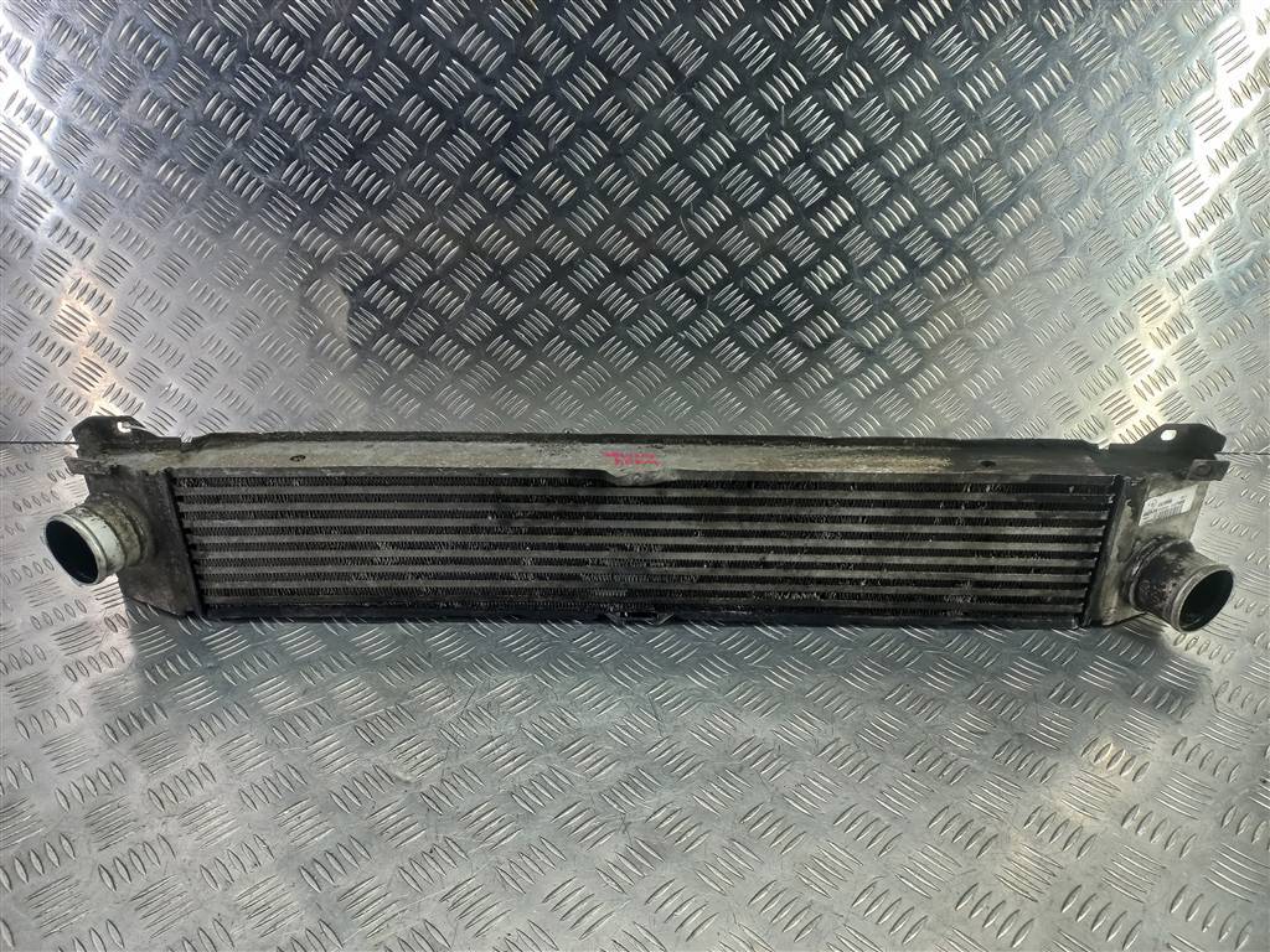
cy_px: 476
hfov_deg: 69.4
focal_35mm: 25
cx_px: 635
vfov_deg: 54.9
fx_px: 917
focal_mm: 4.6
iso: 50
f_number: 1.8
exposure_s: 1/50
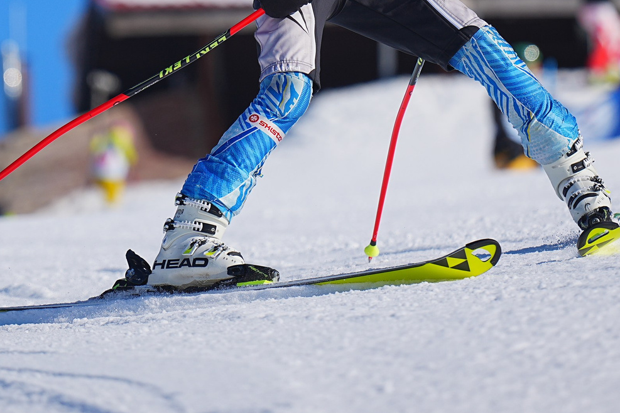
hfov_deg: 4.8
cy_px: -57
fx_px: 7371
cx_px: 262
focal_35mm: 428
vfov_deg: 3.2
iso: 100
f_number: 2.8
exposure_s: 1/4000
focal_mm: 165
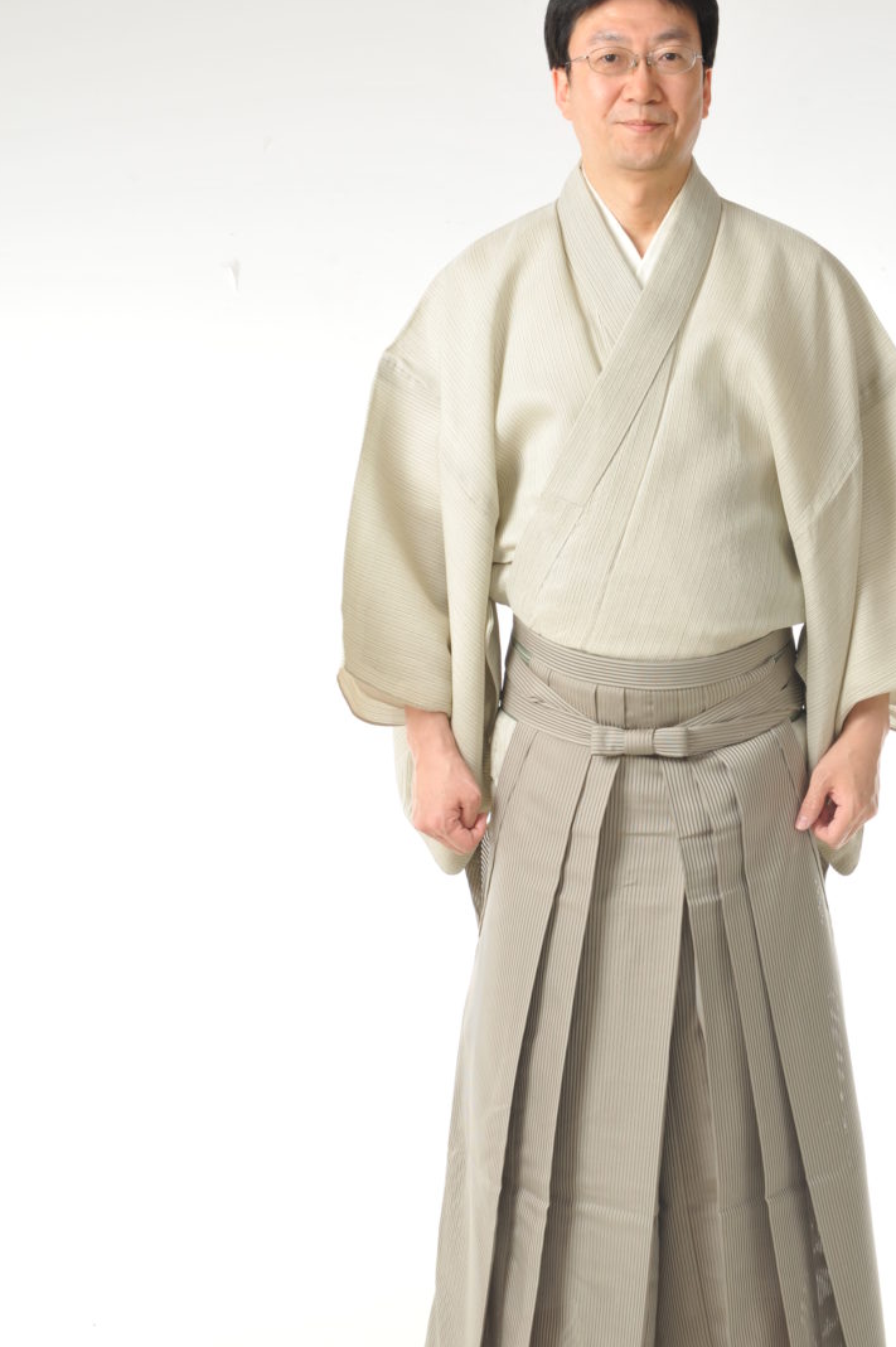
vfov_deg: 29.2
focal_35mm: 69
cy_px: 764
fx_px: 2580
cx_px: 625
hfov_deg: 19.6
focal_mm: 48
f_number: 11
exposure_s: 1/125
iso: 200
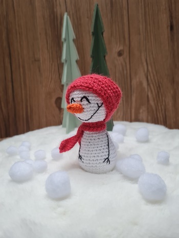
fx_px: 179
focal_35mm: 26
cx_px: 90
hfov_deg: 53.1
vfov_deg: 67.3
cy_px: 119
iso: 125
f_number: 1.8
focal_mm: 5.4
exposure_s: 1/100
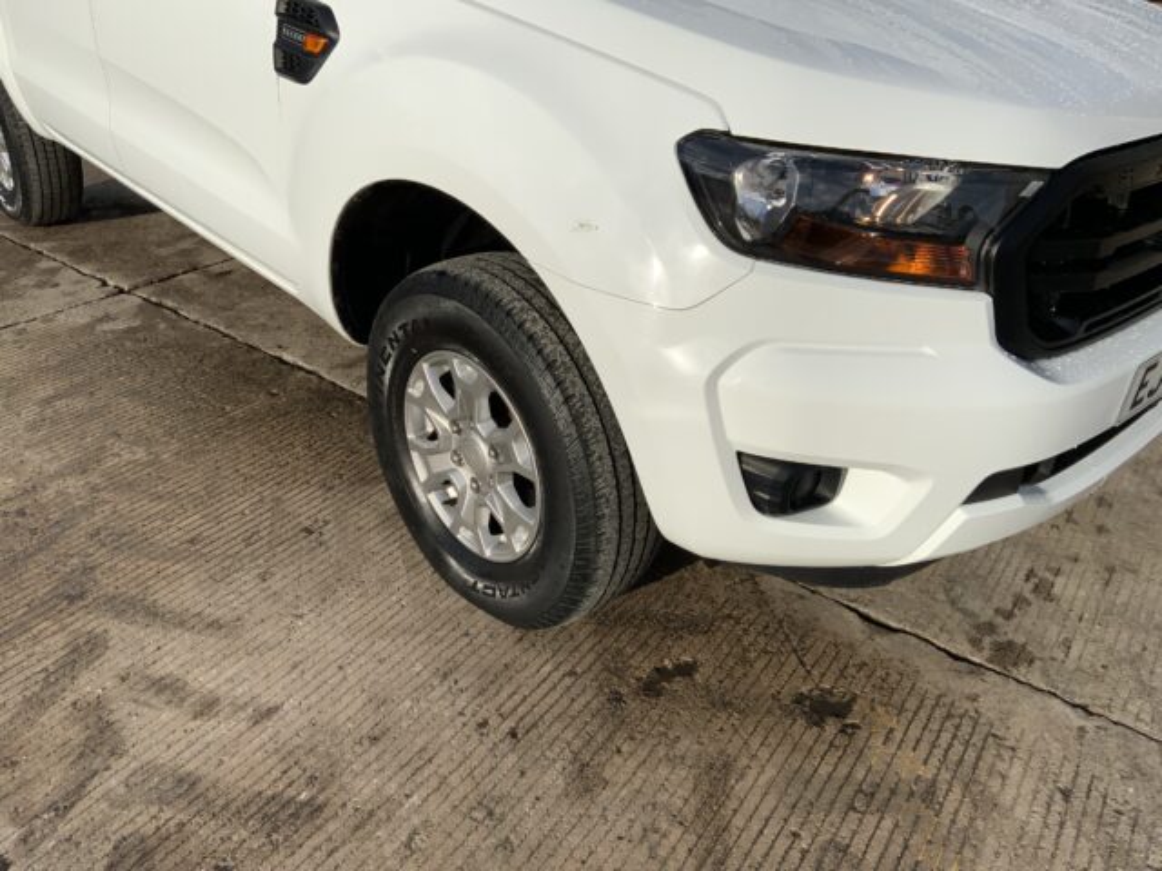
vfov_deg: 48.2
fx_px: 973
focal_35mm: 29
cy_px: 436
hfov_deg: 61.7
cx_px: 581
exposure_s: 1/3534
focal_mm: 3
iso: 20
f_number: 1.8
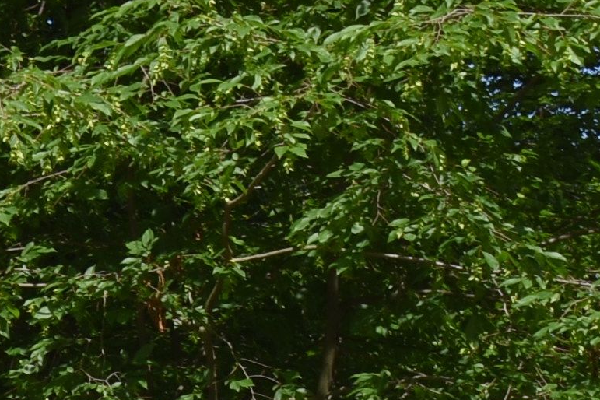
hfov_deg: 9.3
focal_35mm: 210
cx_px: -538
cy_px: 915
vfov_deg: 6.3
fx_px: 3500
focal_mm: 24
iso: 100
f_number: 9
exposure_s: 1/200
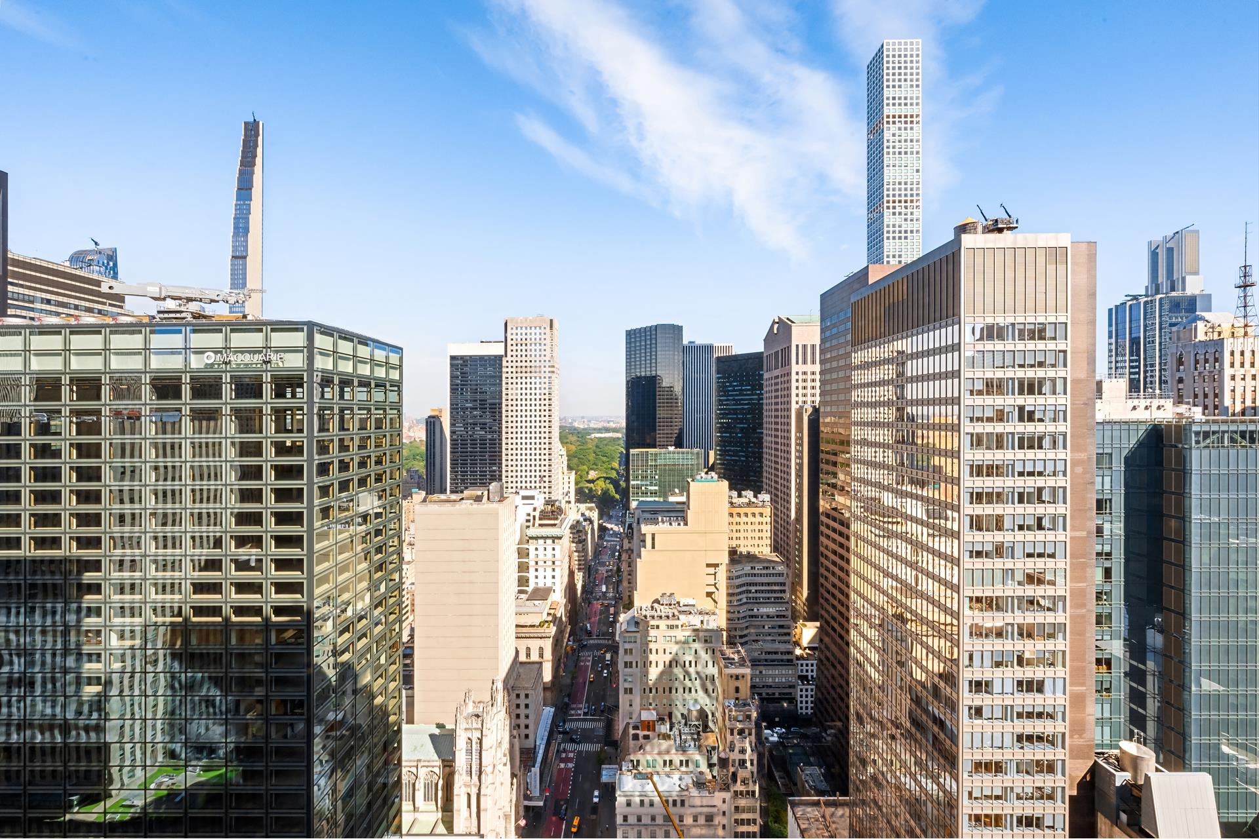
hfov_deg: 104.3
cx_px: 630
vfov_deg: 81.2
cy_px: 420
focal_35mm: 14
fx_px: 490
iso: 1250
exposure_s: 1/80
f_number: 22
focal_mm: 14
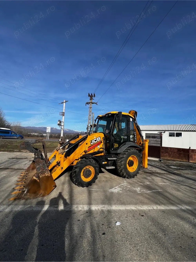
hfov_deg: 89.9
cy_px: 131
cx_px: 98
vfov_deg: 106.2
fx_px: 98
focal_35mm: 13
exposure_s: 1/1815
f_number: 1.8
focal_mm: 1.57
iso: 32
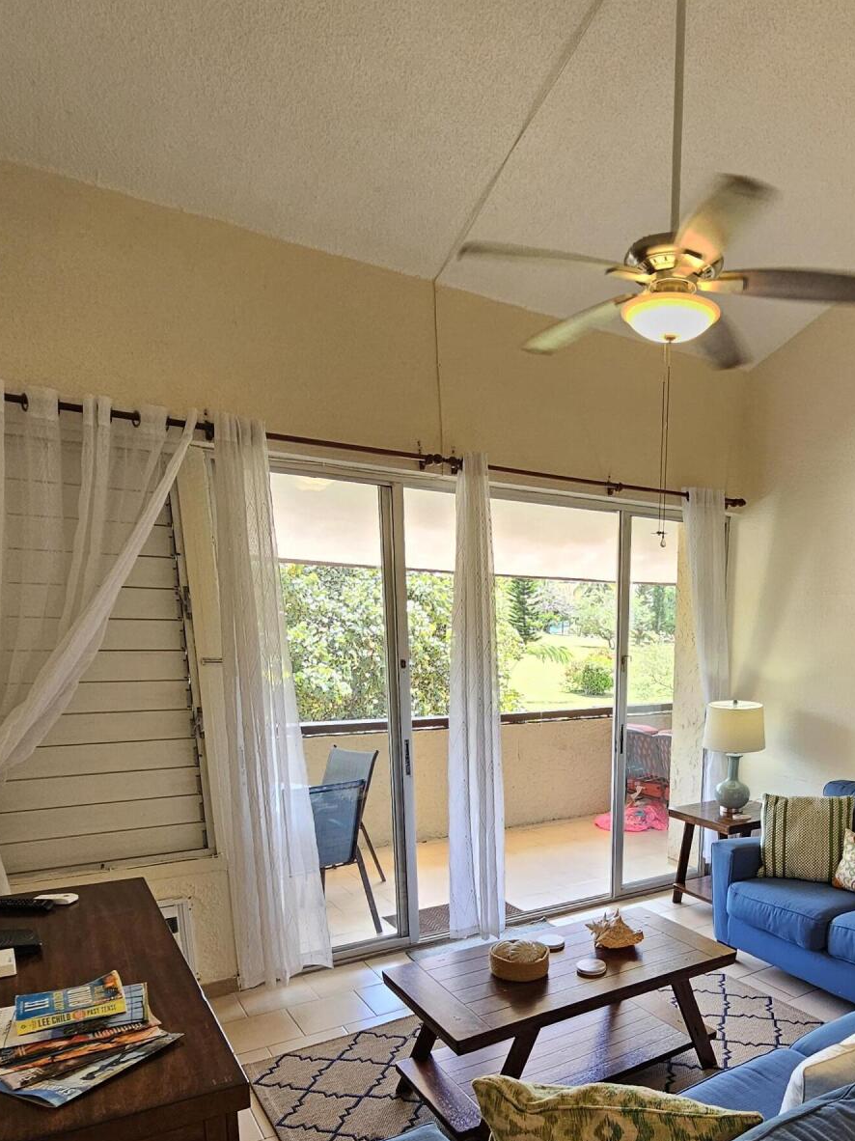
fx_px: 725
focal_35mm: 22
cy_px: 808
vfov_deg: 72.8
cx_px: 618
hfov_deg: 58.6
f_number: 2.2
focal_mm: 2.2
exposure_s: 1/60
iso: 80
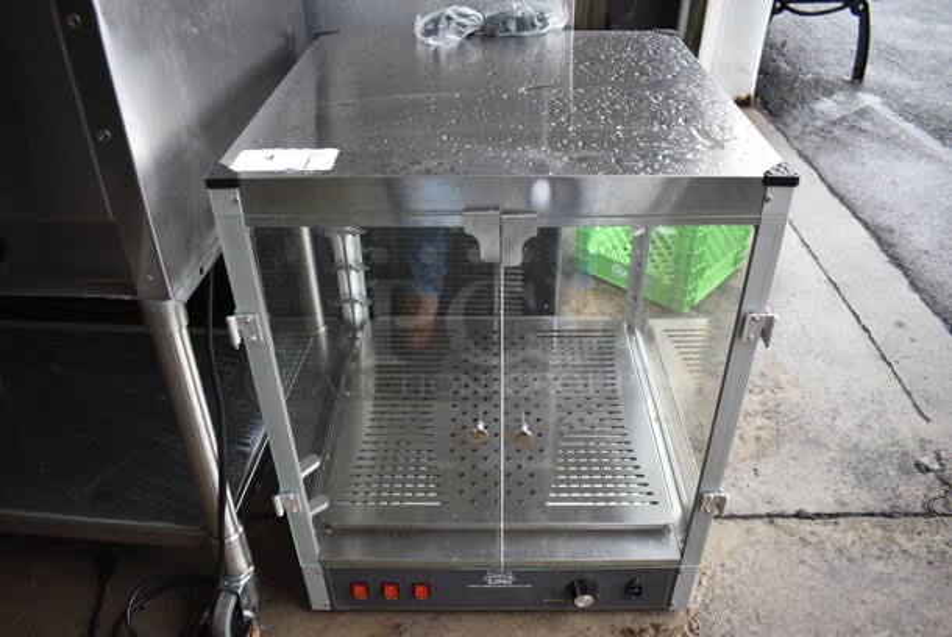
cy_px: 318
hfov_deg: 67.3
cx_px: 476
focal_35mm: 27
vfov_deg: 48.0
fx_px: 715
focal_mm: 18
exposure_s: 1/250
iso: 400
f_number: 4
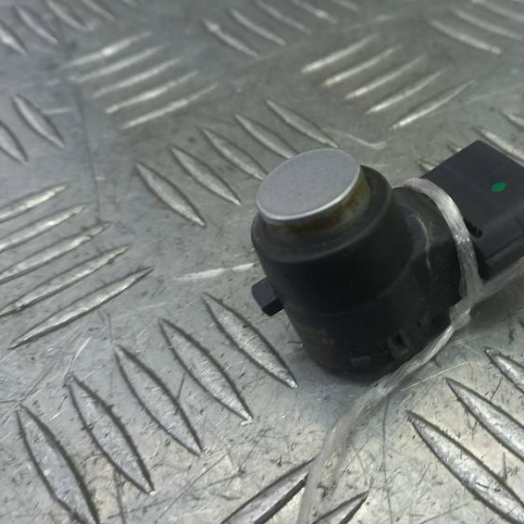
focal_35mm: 40
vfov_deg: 41.7
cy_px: 221
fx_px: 685
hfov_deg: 40.6
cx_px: 394
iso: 64
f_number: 1.8
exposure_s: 1/50
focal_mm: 4.6
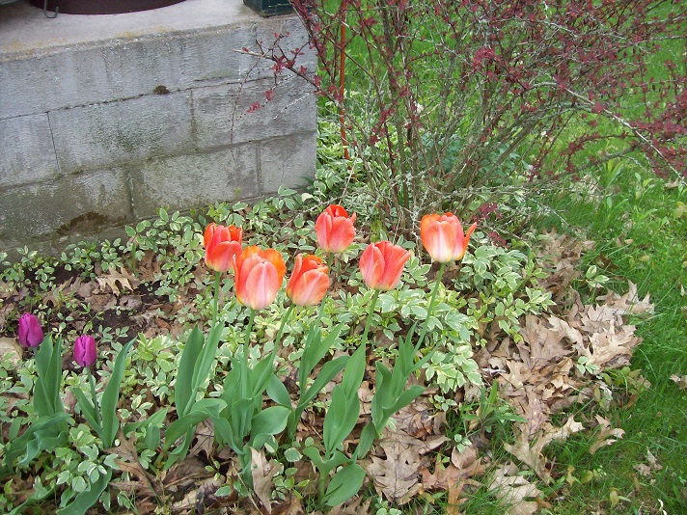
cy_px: 258
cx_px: 344
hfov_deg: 51.4
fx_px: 714
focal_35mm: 36
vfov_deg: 39.7
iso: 80
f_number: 2.7
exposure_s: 1/284
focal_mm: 6
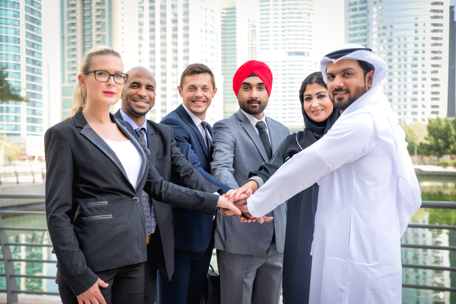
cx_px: 228
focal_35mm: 48
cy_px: 152
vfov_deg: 28.1
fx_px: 608
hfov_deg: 41.1
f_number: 3.5
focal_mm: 48
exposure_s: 1/250
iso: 100
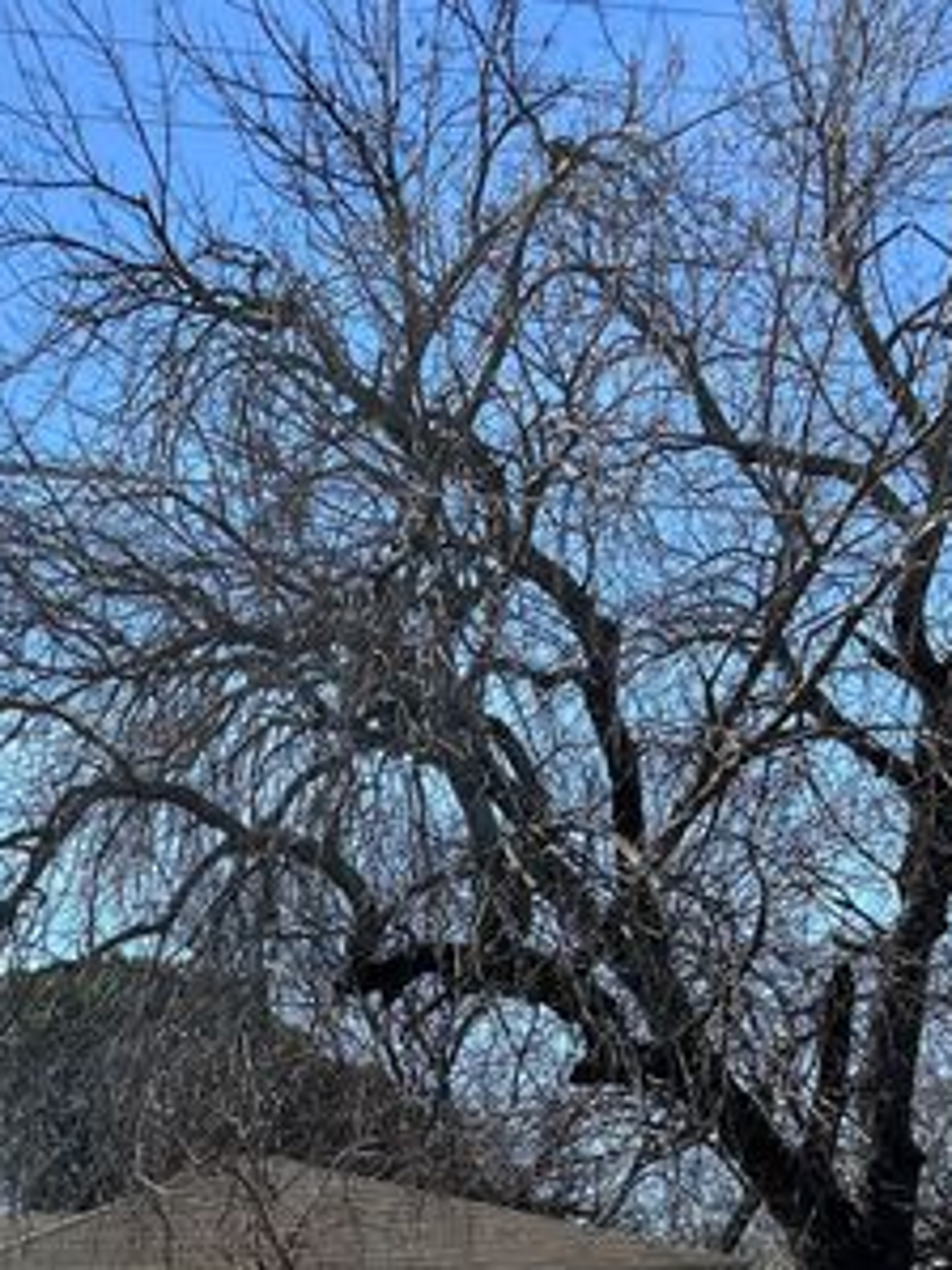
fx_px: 2128
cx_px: 98
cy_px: 1340
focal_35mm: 58
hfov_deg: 24.5
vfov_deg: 30.3
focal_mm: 5.7
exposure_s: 1/3831
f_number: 1.5
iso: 50
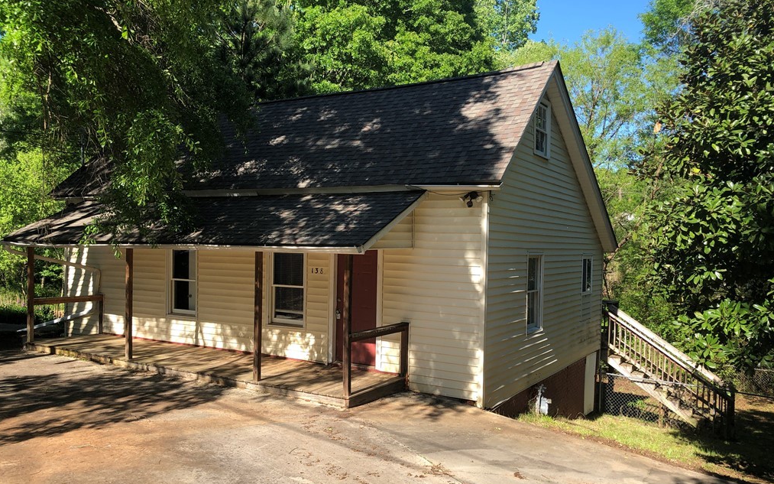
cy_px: 268
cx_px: 384
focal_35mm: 30
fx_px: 633
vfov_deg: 41.8
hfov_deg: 62.9
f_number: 1.8
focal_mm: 3.99
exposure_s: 1/695
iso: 20
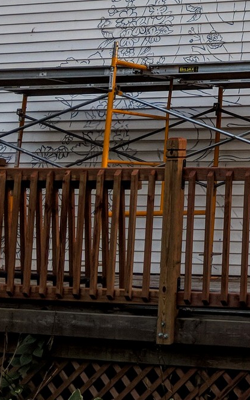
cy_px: -47
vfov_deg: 22.6
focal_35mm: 86
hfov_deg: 13.6
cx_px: 450
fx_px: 938
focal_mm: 4.44
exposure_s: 1/688
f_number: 1.8
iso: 51
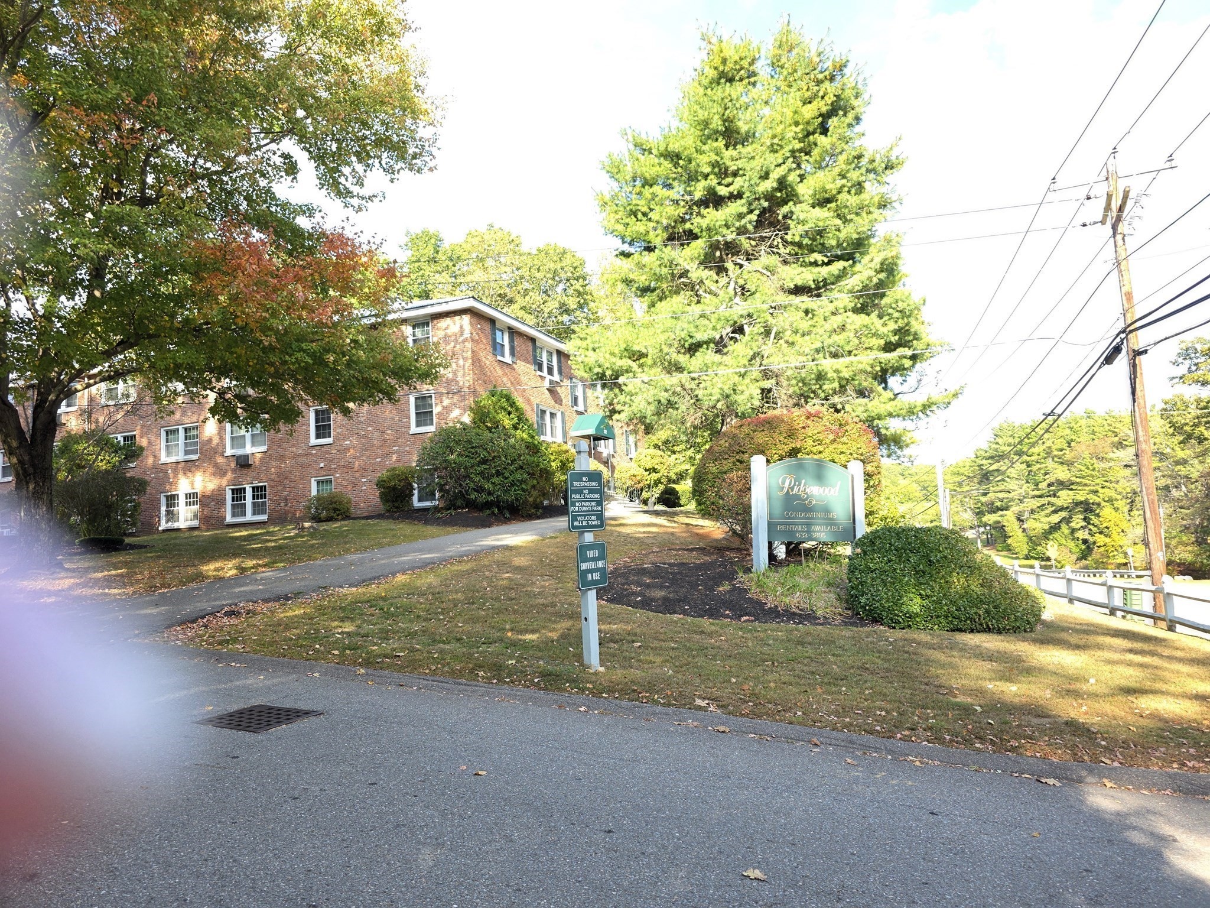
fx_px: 804
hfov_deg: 73.9
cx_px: 605
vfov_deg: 58.9
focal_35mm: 23
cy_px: 454
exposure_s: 1/359
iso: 50
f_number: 1.7
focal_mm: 6.3
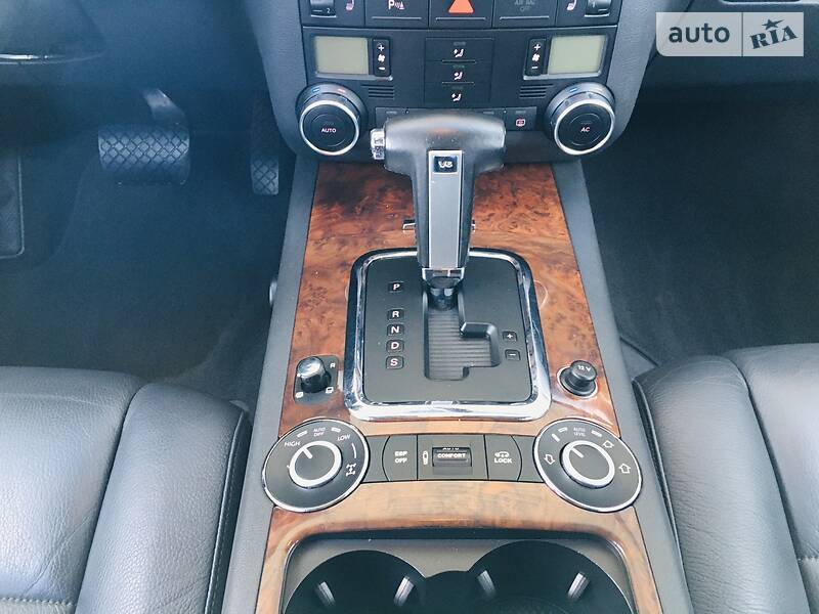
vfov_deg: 48.2
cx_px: 410
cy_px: 307
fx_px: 686
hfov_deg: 61.7
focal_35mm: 29
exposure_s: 1/33
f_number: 2.2
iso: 160
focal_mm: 4.2
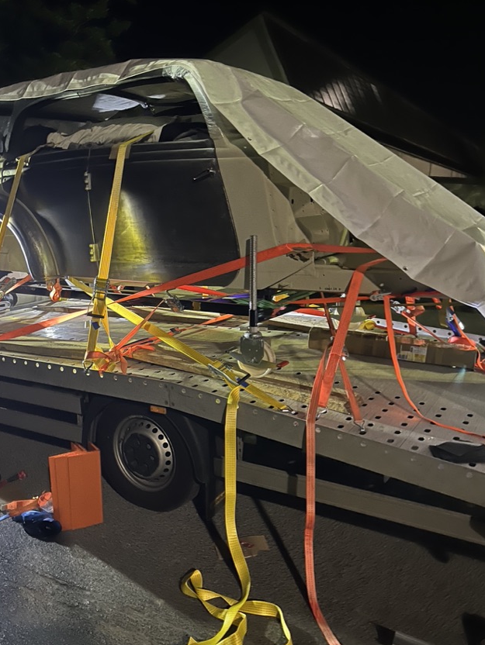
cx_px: 196
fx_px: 597
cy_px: 318
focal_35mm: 32
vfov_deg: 56.8
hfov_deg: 44.0
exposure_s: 1/9
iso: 640
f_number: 1.6
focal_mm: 5.1
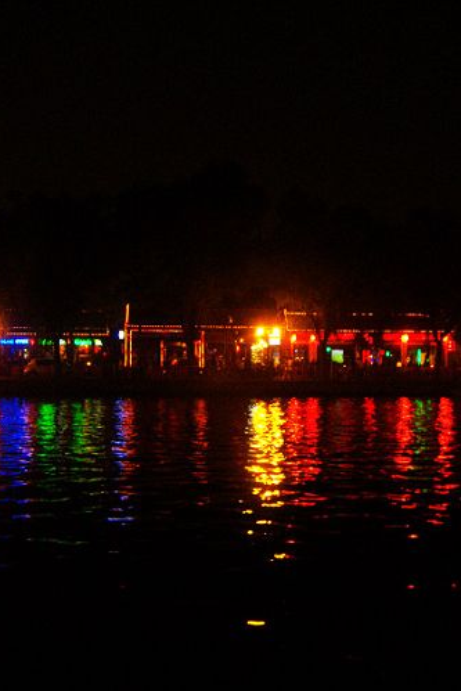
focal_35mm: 35
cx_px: 227
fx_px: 672
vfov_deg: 54.4
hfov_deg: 37.9
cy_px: 362
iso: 400
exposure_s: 1/10
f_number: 2.8
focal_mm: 5
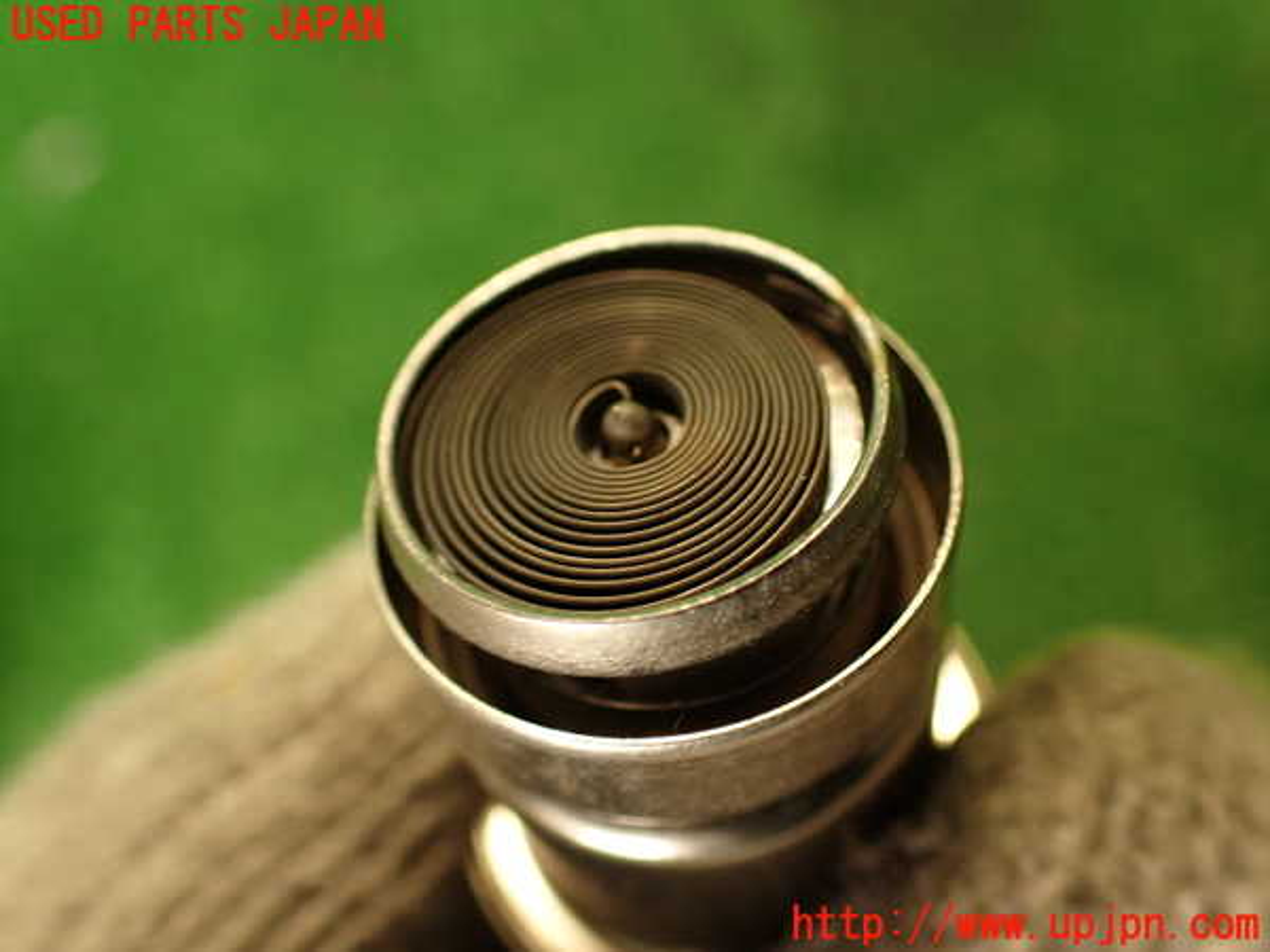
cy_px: 476
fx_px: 1174
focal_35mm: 32
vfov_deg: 44.2
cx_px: 635
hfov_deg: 56.8
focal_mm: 5.79
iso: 200
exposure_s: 1/30
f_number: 2.4
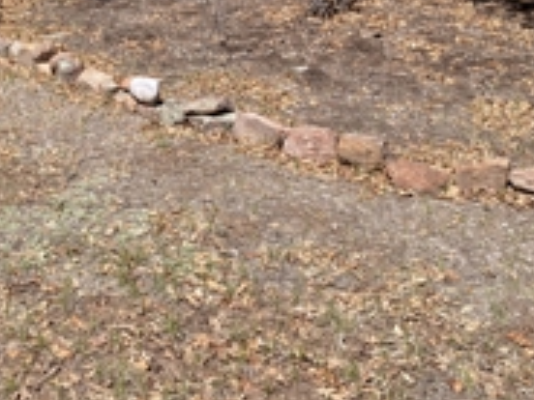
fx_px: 941
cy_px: 119
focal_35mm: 61
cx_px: 9
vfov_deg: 23.9
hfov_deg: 29.7
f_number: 1.8
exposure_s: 1/1736
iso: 20
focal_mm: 3.99
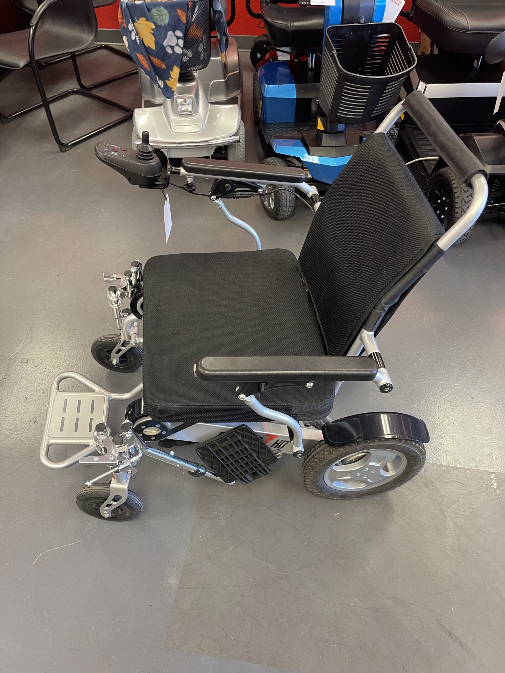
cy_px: 336
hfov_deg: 54.9
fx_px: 486
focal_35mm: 25
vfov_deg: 69.4
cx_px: 252
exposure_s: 1/60
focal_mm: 5.1
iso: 320
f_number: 1.6
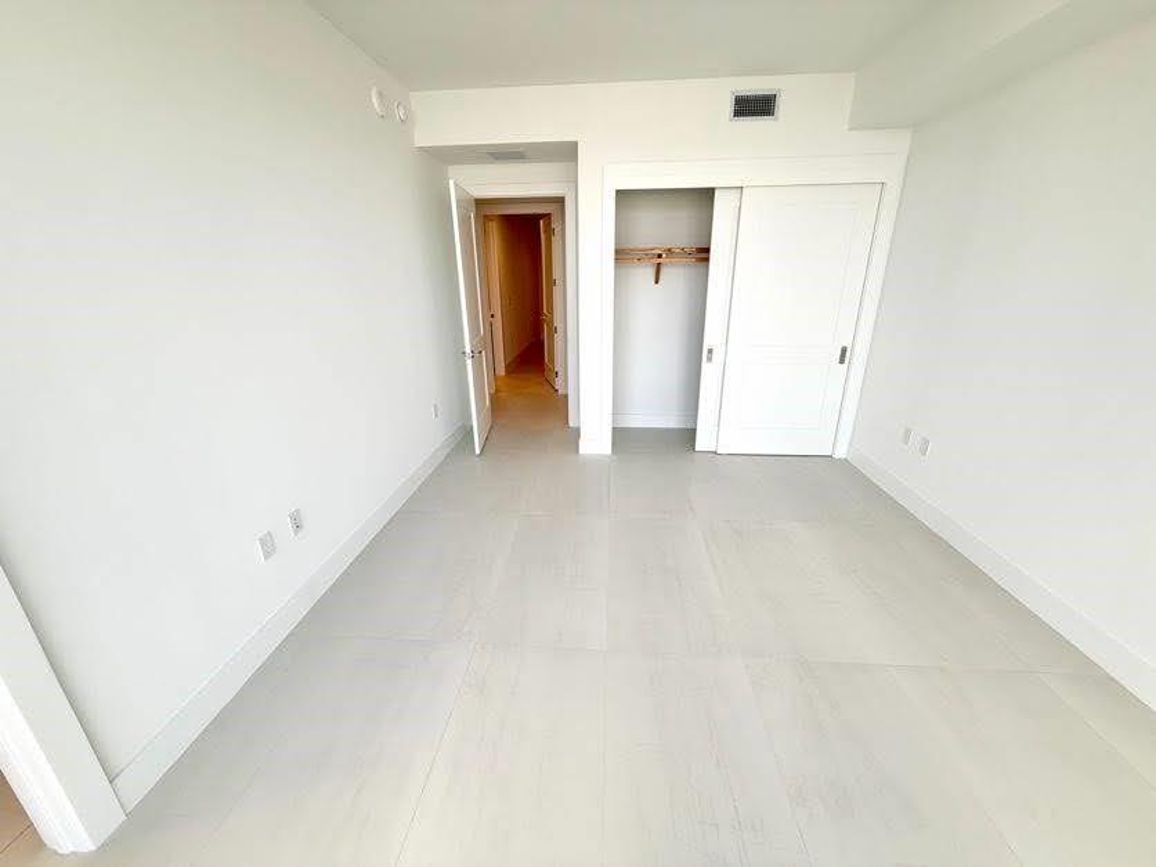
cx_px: 578
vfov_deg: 85.7
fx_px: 468
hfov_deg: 102.1
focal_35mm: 14
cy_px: 434
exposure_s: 1/175
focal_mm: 2.22
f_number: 2.2
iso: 40
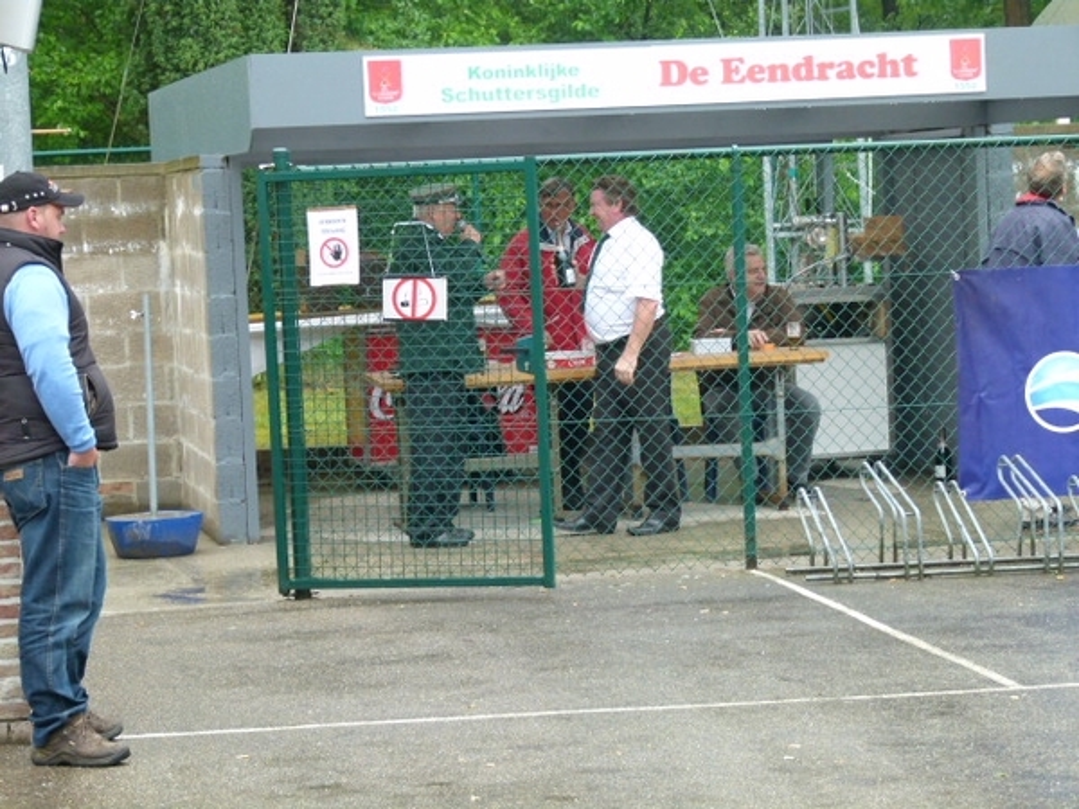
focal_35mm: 111
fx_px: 3460
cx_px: 540
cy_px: 404
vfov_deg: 13.3
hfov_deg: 17.7
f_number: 3.5
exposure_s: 1/60
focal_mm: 20
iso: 160
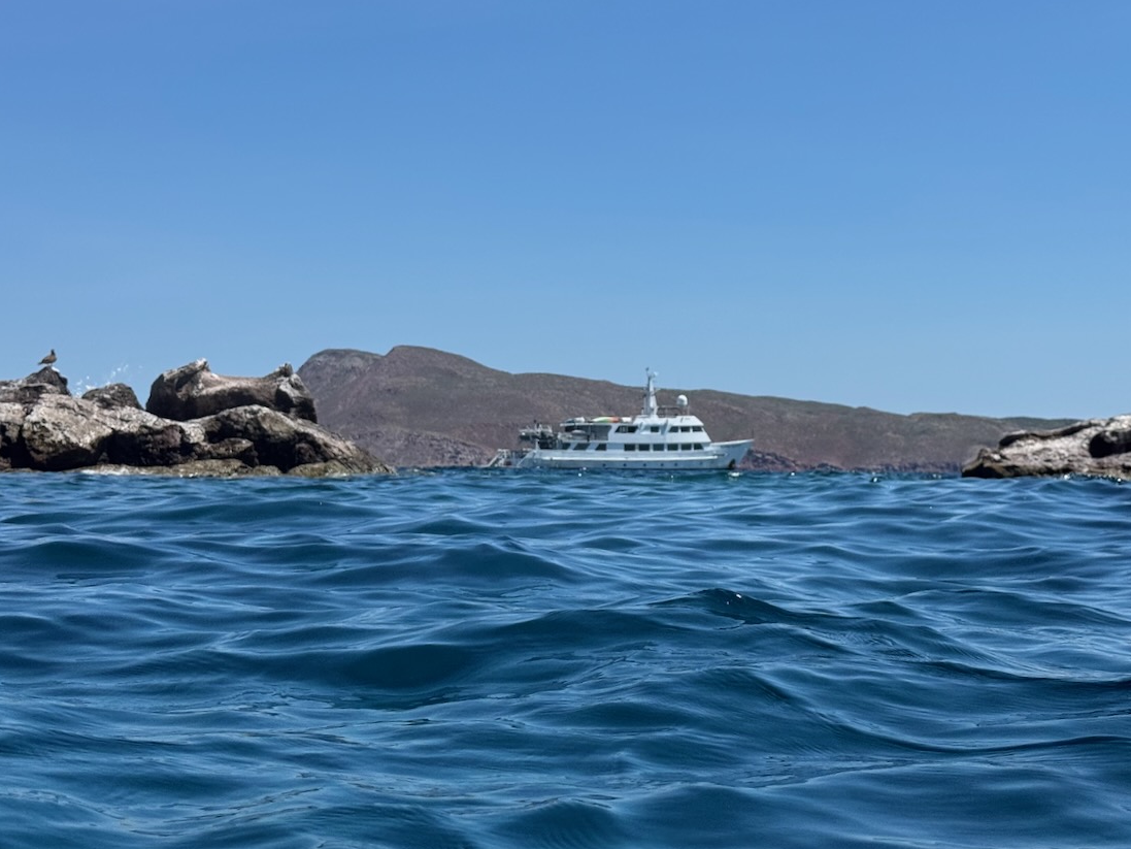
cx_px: 607
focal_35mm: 56
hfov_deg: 34.3
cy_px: 456
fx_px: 1830
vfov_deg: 26.1
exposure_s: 1/7092
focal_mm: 6.76
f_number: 1.78
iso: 80
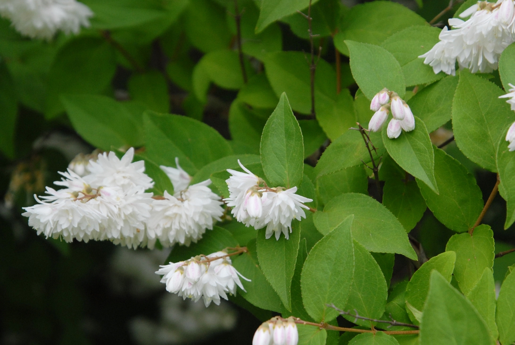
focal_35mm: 150
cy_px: 172
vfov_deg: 9.2
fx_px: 2148
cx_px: 258
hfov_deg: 13.7
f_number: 9
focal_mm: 100
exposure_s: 1/320
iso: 400
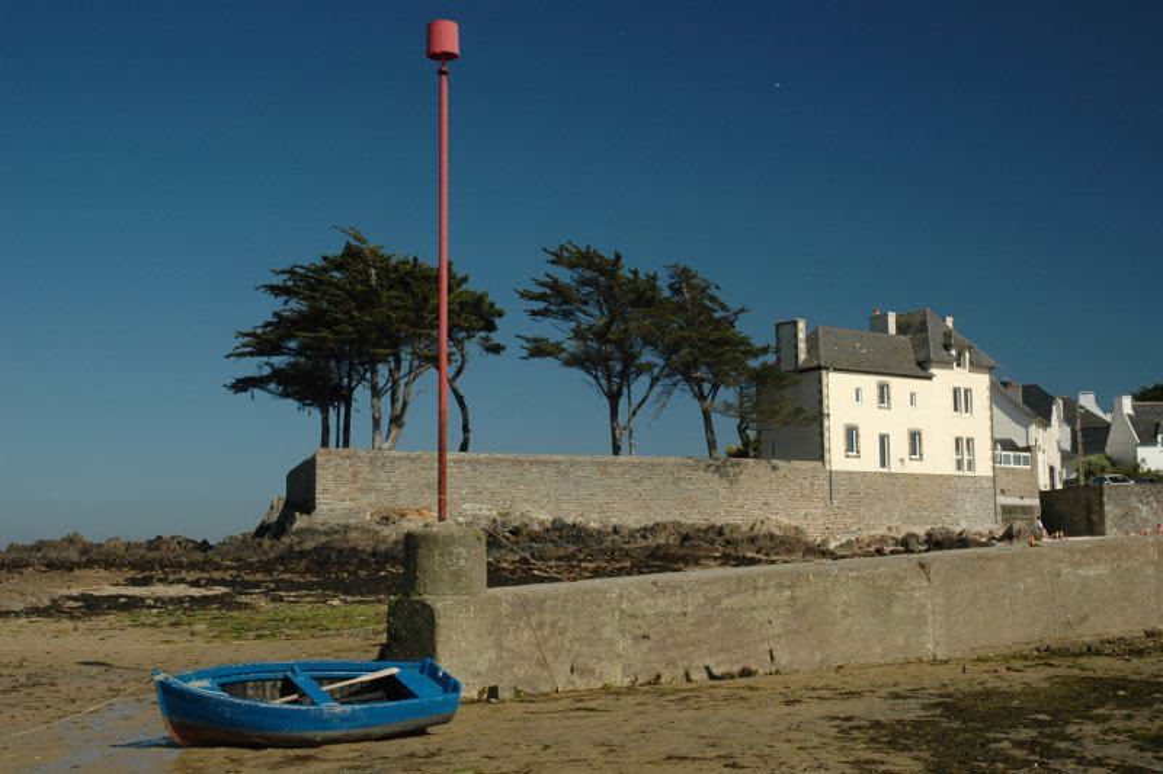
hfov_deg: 38.9
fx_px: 1646
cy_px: 387
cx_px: 582
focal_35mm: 51
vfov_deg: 26.4
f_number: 9
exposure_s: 1/160
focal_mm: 34
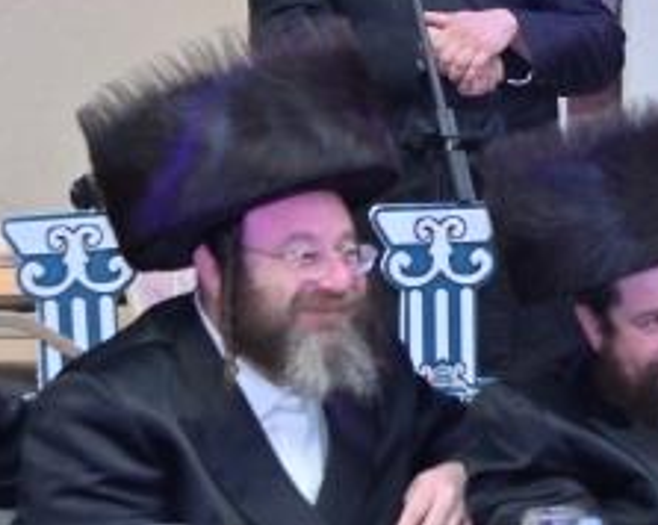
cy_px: 261
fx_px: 4611
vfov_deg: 6.5
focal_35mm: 237
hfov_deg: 8.1
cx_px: 649
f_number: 4
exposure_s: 1/125
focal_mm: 55
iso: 500
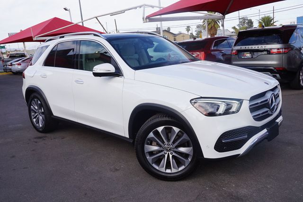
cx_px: 152
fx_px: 265
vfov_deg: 41.7
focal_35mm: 32
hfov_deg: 59.5
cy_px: 101
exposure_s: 1/80
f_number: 11
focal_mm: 21
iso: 100
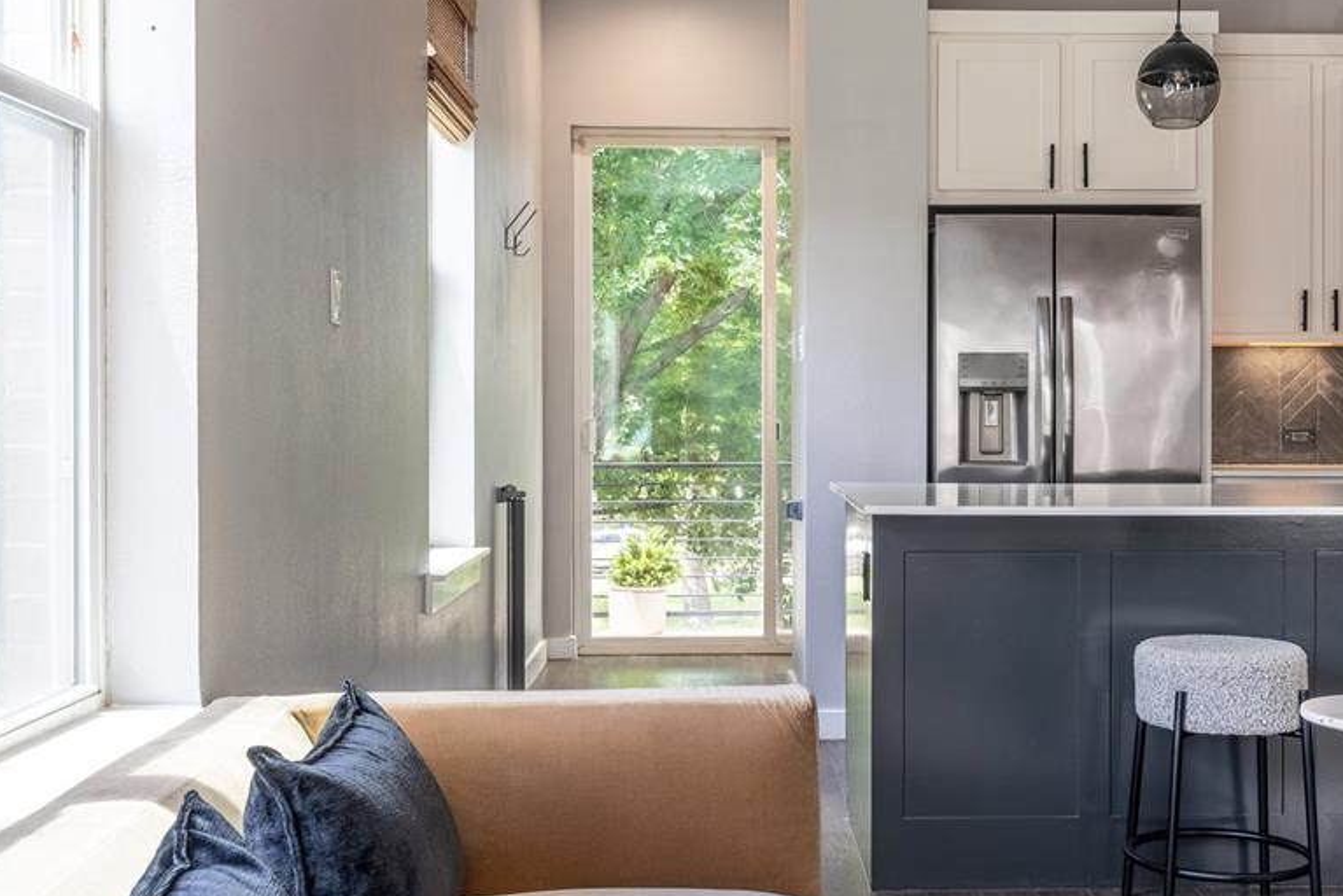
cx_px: 857
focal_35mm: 48
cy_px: 474
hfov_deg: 40.7
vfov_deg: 28.1
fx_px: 1791
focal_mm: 24
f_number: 9
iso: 400
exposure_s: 1/500
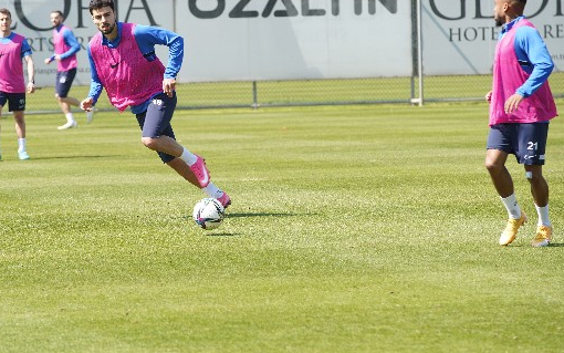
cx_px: 216
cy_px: 127
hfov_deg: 7.8
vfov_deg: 4.9
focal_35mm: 268
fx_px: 4120
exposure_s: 1/640
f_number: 5.6
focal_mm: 200
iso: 400
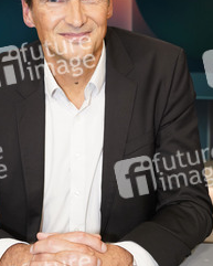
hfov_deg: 22.7
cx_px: 71
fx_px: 528
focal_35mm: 67
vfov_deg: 28.3
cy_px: 117
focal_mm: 43
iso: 2000
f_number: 5.6
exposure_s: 1/125
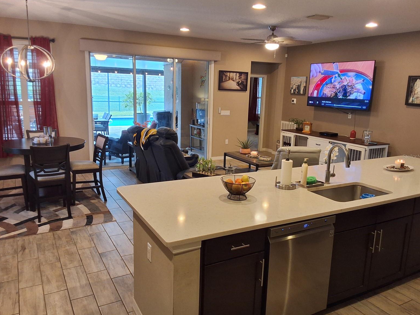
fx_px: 352
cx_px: 211
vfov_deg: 48.2
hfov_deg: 61.7
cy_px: 156
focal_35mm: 29
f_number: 1.9
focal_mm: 2.91
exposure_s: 1/50
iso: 160
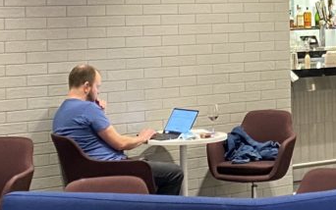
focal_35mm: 121
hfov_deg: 17.0
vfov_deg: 10.8
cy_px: 25
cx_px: 308
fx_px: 1108
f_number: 1.8
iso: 400
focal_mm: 4.25
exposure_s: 1/40
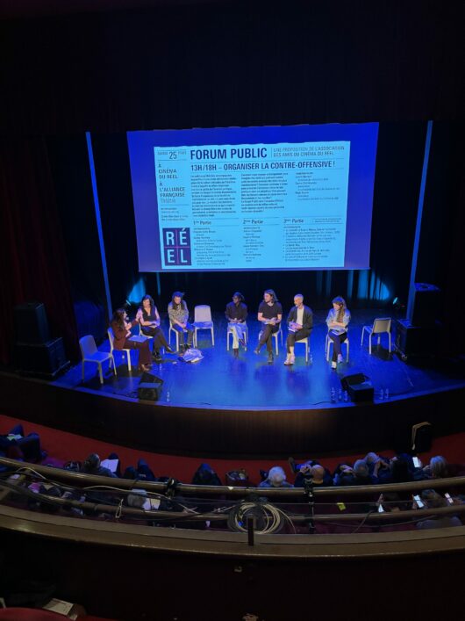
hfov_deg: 53.0
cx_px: 232
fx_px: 466
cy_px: 310
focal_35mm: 26
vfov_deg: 67.3
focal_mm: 5.96
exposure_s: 1/50
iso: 500
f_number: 1.6
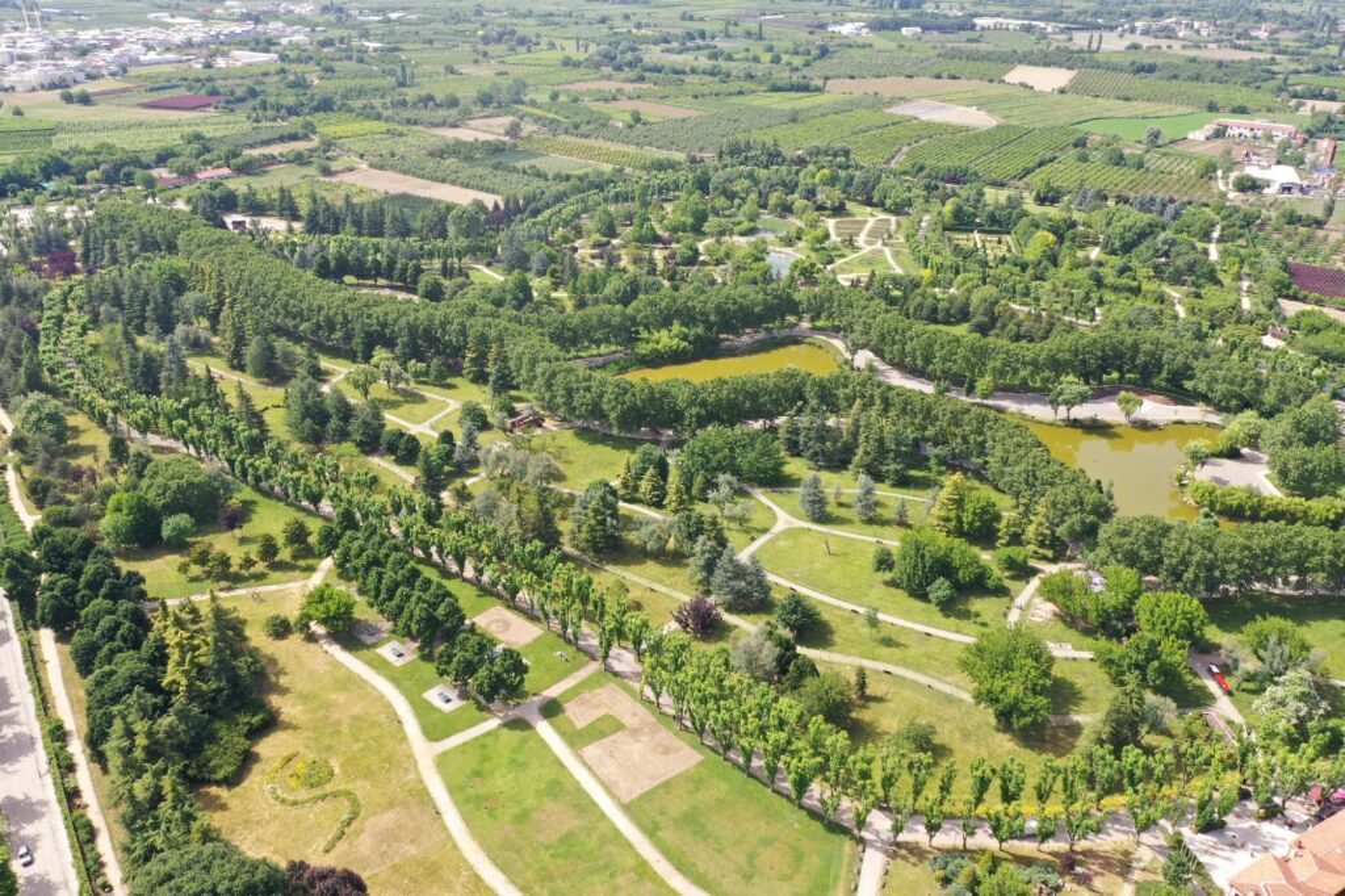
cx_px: 672
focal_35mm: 28
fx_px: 1046
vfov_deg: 46.4
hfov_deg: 65.5
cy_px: 448
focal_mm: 10.26
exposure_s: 1/200
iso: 100
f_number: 5
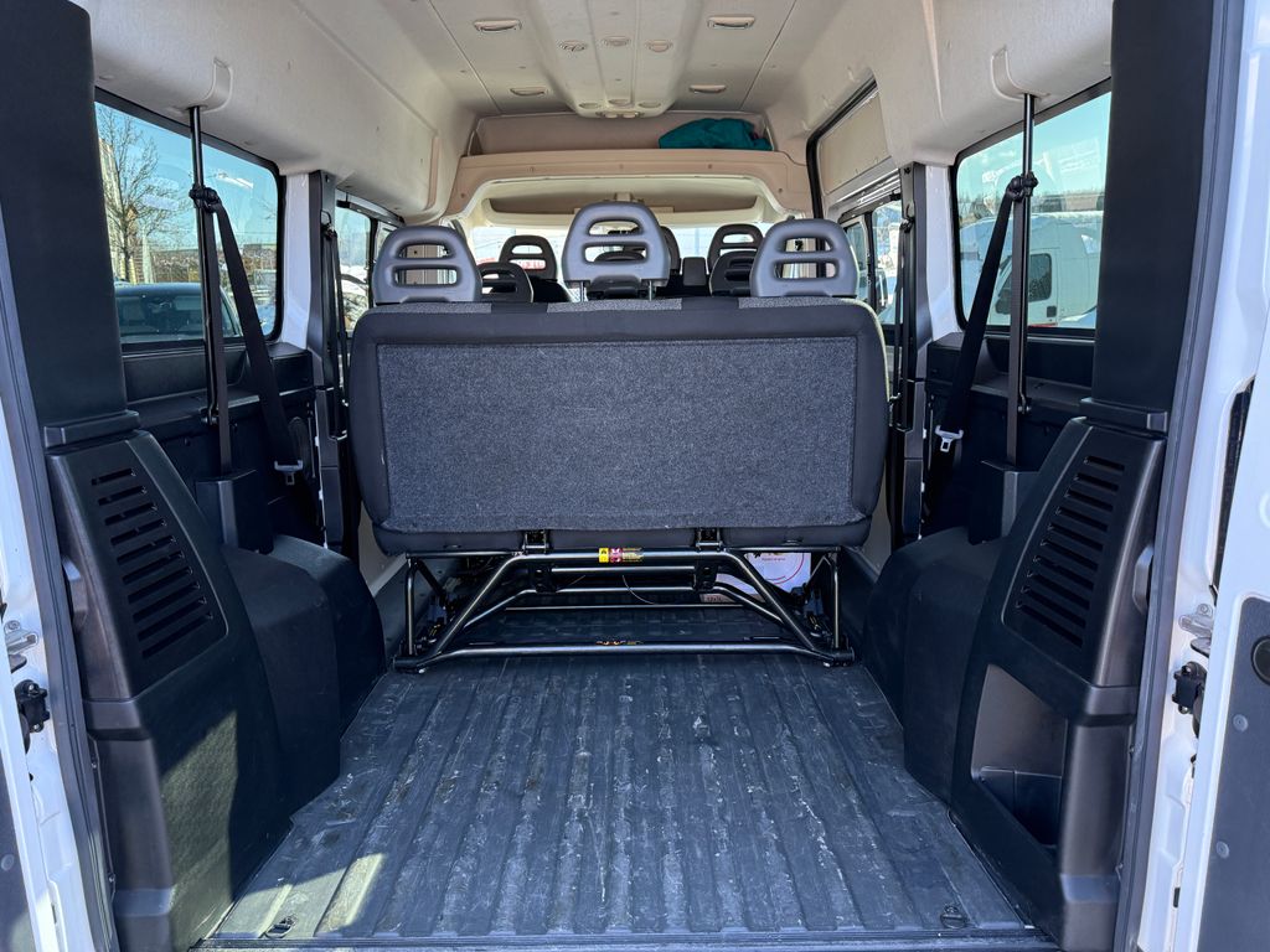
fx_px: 881
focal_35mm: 24
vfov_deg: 56.8
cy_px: 476
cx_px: 635
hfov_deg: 71.6
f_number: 1.78
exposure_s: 1/225
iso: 200
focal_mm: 6.76
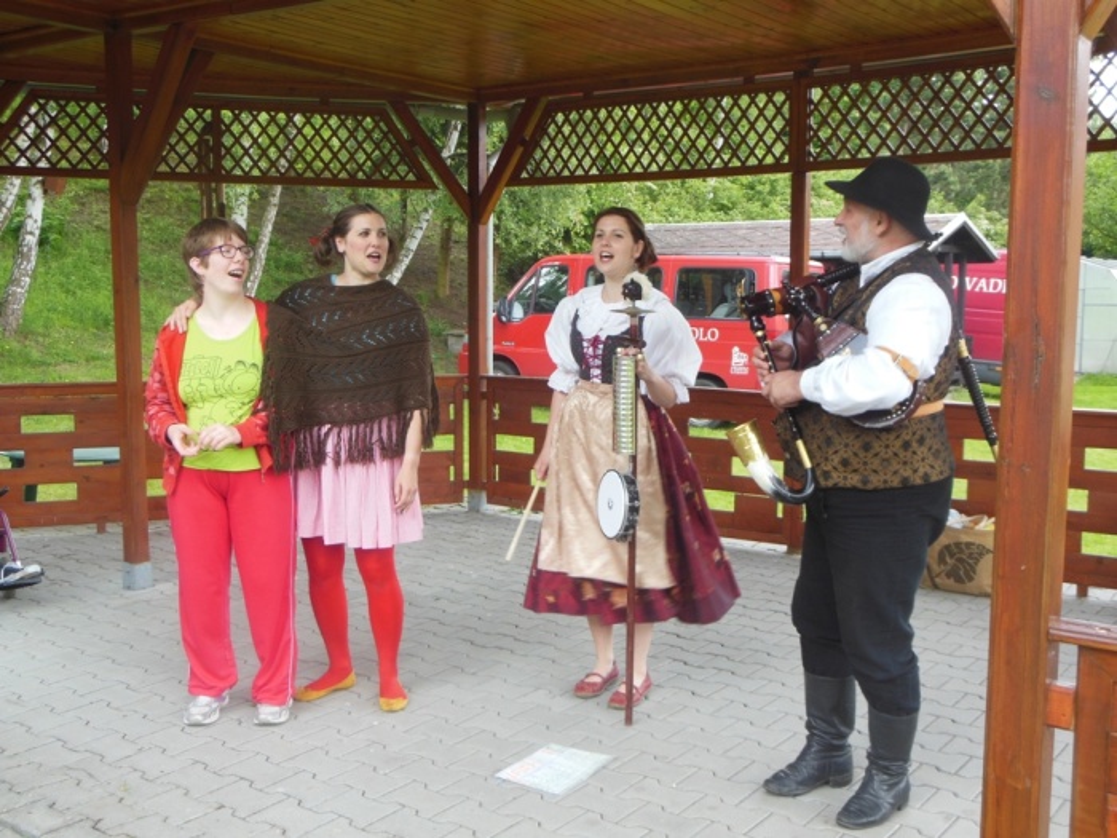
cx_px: 558
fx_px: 1226
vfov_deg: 37.7
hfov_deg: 49.0
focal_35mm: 38
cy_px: 419
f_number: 3.6
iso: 125
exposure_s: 1/40
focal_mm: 6.8
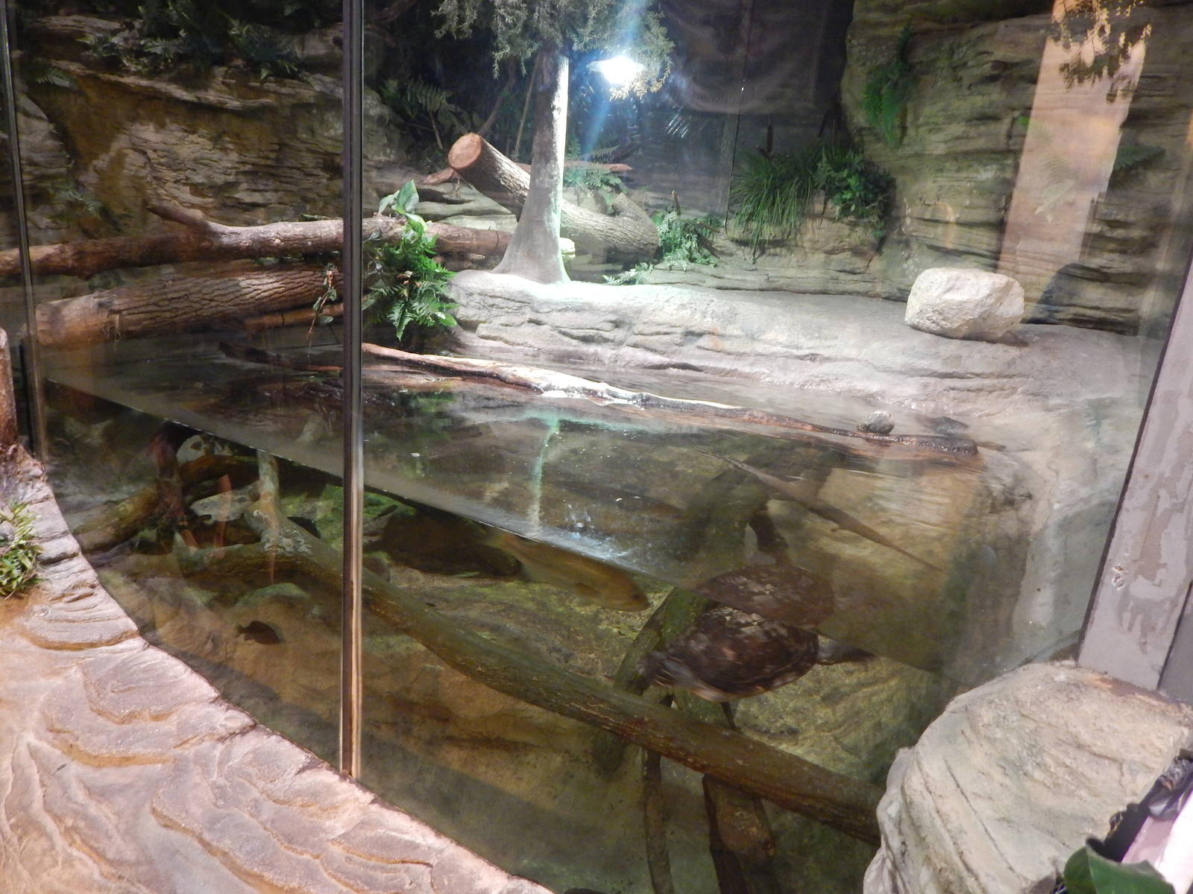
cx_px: 596
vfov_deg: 61.1
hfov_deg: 76.4
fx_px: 758
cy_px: 447
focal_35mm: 22
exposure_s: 1/10
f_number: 3
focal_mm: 4
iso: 400
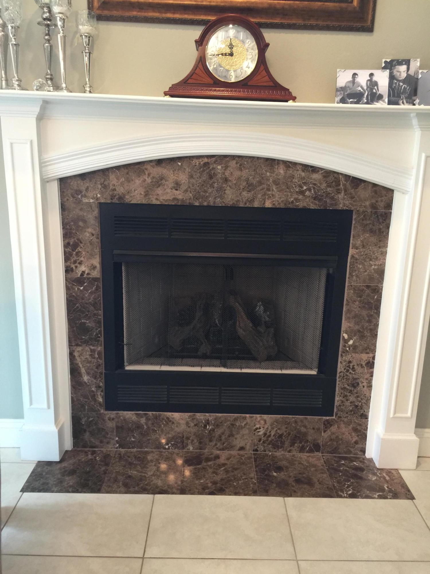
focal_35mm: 29
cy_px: 287
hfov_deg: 48.2
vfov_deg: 61.7
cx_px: 215
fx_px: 480
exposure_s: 1/15
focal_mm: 4.15
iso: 64
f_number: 2.2
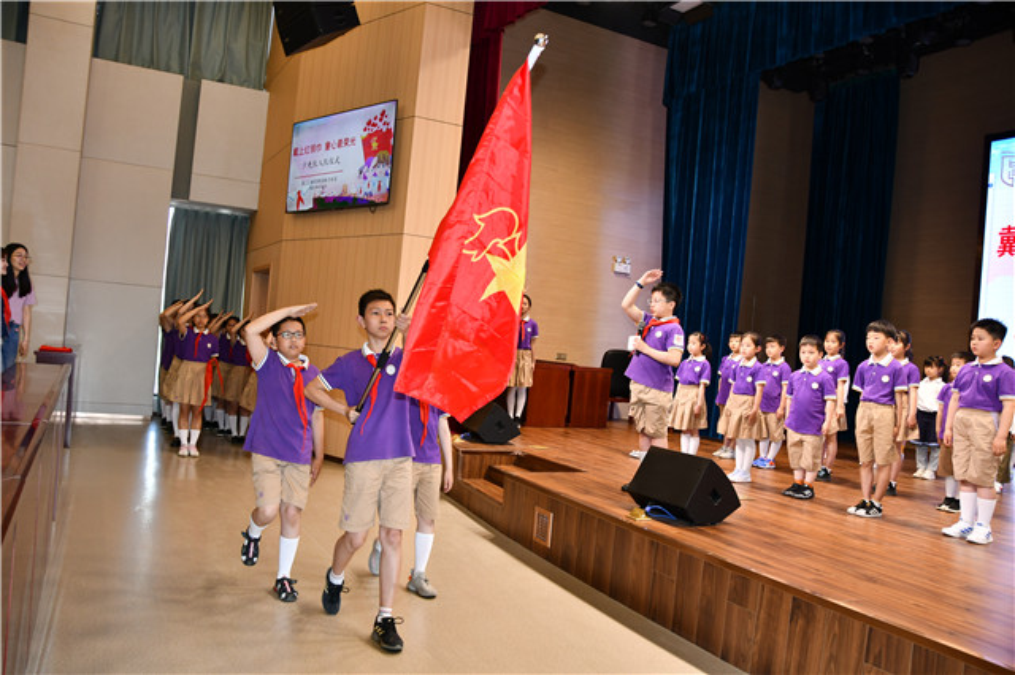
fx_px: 761
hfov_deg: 67.4
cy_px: 338
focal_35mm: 27
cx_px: 508
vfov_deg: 47.9
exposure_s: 1/125
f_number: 3.5
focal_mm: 18
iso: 360
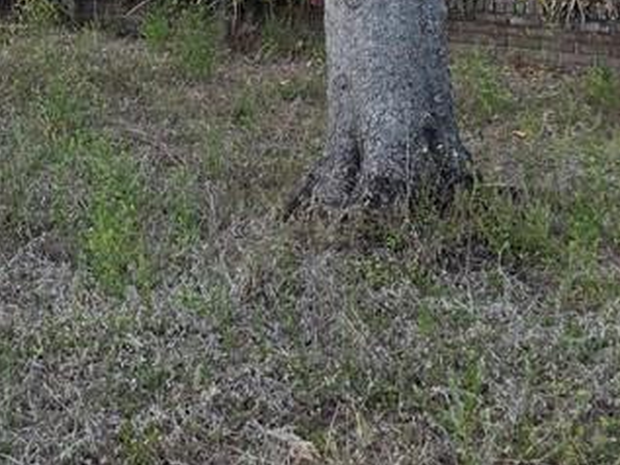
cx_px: 168
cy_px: -262
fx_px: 2078
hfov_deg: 16.9
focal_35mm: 116
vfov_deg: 12.1
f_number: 1.7
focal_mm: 6.3
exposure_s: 1/3455
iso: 80
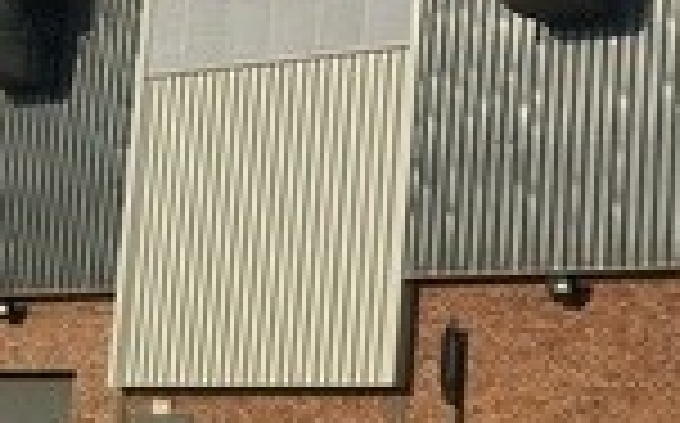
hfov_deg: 19.4
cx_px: 779
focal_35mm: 102
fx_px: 1888
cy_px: 205
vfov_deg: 12.8
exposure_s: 1/5917
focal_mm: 4.15
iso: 25
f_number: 2.2
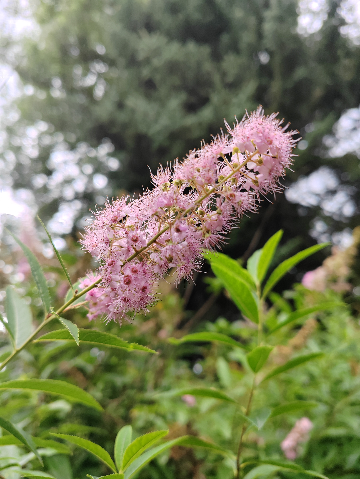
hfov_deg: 51.4
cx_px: 180
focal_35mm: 27
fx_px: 374
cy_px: 240
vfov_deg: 65.3
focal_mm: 6.14
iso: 200
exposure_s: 1/100
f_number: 1.8
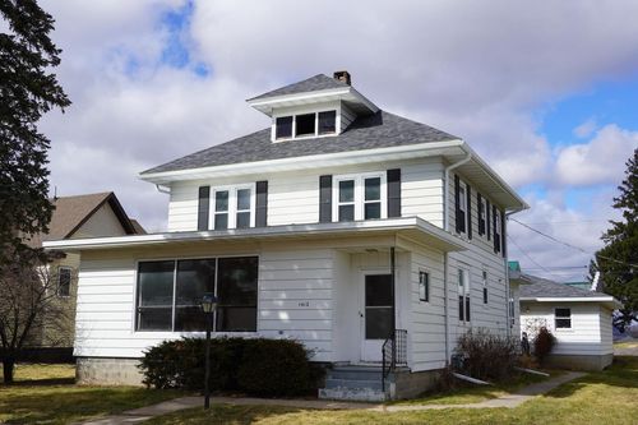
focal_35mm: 42
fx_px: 744
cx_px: 319
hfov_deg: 46.4
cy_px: 212
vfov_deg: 31.9
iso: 100
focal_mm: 28
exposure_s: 1/200
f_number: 11
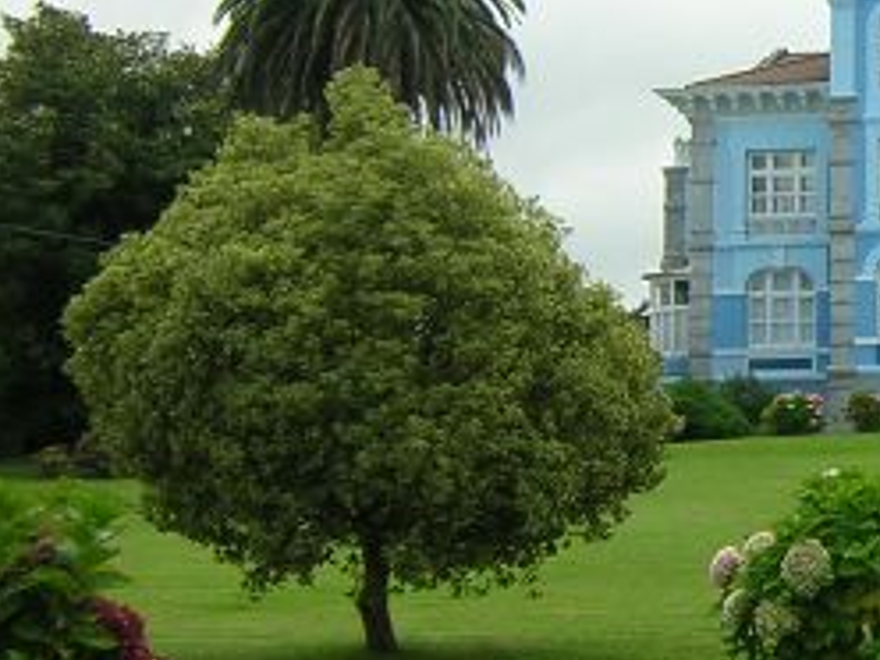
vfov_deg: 15.9
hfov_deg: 19.8
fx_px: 2364
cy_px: 280
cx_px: 1061
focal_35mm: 93
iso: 100
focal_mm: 4.7
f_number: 5.2
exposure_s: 1/161
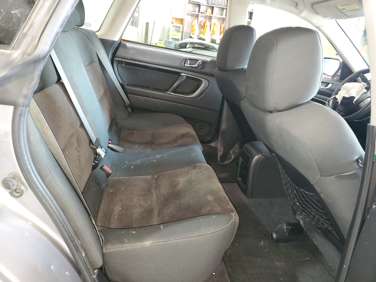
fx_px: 282
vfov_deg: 53.1
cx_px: 188
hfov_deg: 67.3
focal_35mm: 26
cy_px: 141
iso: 139
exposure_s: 1/13
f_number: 1.5
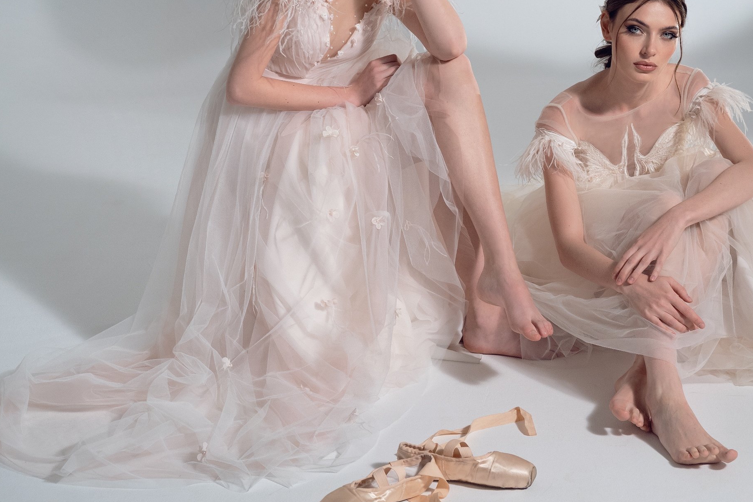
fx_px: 1548
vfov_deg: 18.4
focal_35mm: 74
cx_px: 483
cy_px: 205
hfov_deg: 27.2
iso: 800
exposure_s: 1/160
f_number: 3.5
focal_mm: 45
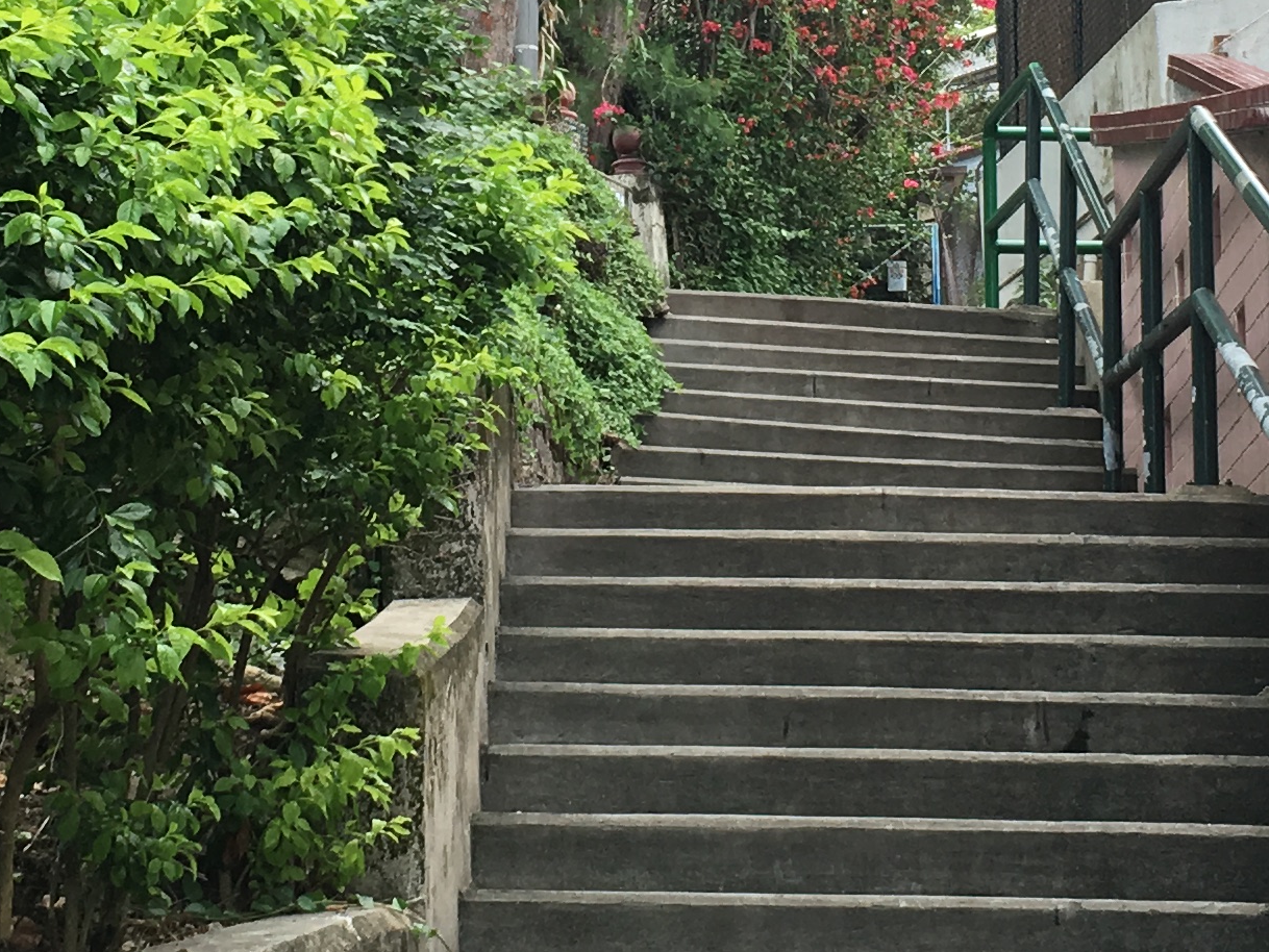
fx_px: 3520
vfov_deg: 15.2
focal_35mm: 96
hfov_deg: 20.4
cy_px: 57
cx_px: 536
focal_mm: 4.15
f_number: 2.2
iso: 25
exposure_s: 1/182
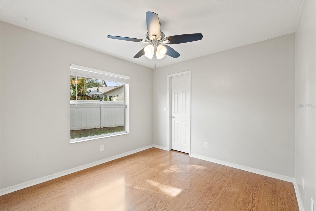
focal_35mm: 15
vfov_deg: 77.3
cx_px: 158
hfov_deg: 100.4
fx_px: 132
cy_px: 106
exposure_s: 1/8
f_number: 8
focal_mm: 10
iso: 400
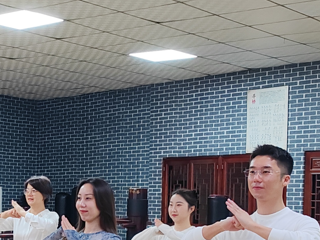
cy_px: 223
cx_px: -2
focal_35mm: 96
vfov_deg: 15.2
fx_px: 887
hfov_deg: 19.8
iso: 800
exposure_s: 1/100
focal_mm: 6.14
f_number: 1.8
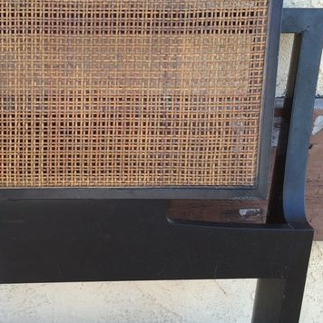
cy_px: 200
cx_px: 8
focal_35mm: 67
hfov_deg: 24.7
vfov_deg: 25.7
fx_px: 707
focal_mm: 4.12
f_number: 2.2
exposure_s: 1/120
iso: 32
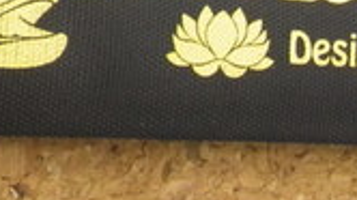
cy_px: -290
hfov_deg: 14.5
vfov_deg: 7.8
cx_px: 449
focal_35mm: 143
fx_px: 1352
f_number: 3.8
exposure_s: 1/50
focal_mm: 6.1
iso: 320
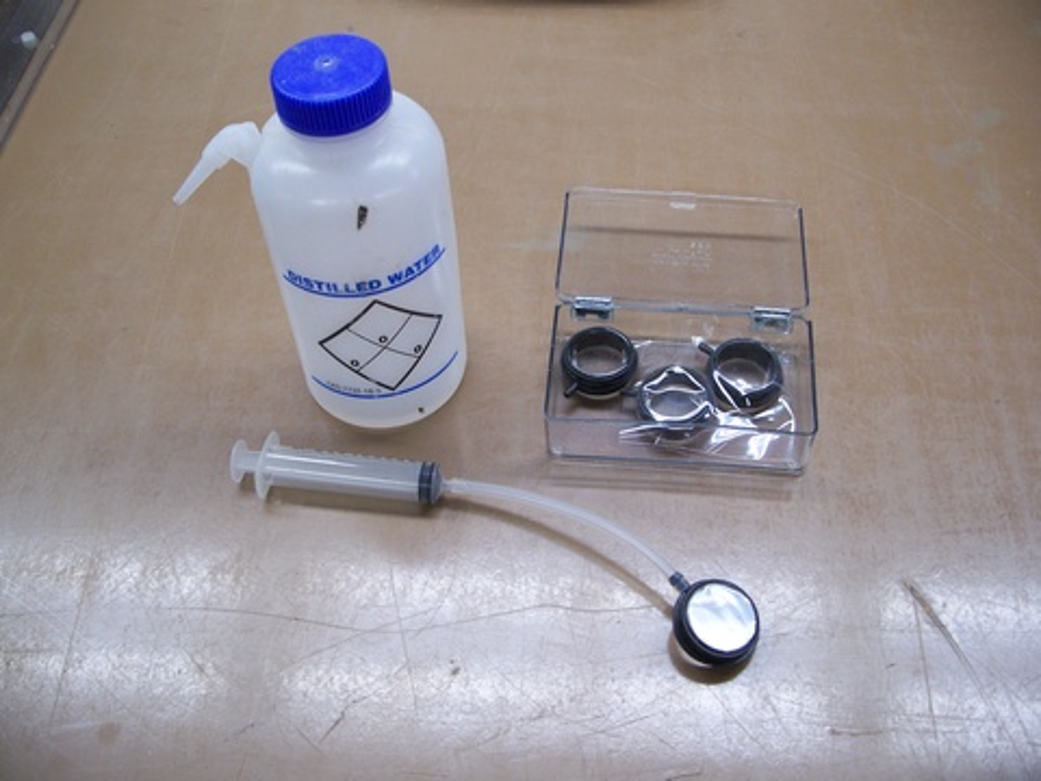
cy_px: 390
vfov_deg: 38.7
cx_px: 520
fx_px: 1113
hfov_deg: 50.1
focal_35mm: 37
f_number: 2.8
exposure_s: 1/30
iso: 160
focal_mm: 7.8
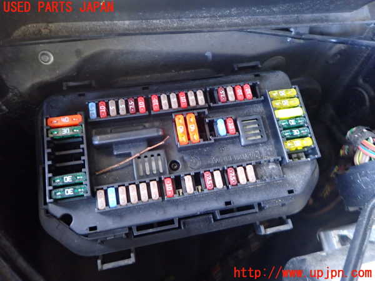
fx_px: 271
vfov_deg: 54.9
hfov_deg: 69.4
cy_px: 140
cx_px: 188
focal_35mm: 25
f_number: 2
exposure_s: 1/30
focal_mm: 4.5
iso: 800
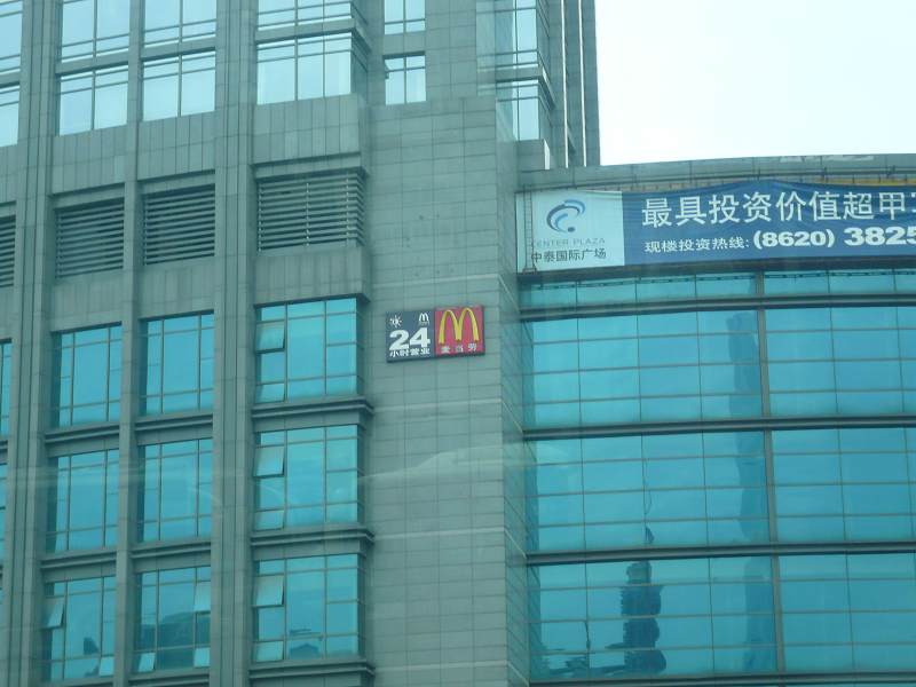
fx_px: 2699
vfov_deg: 14.5
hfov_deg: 19.3
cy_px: 344
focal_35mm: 102
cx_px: 458
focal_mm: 16.8
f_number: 5.6
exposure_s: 1/160
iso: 100
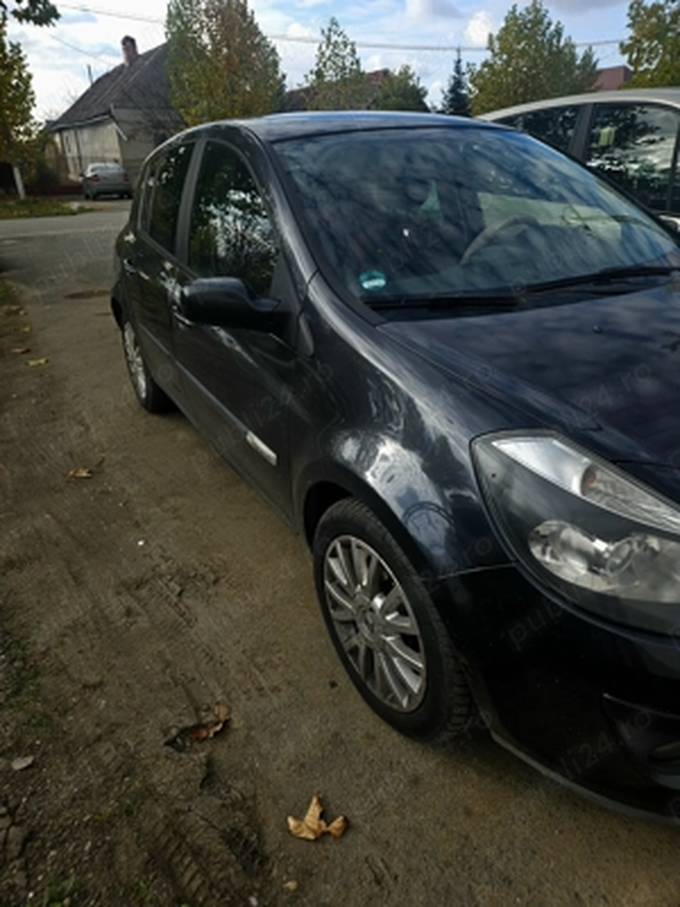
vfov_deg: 73.9
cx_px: 340
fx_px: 602
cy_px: 454
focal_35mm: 23
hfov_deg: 58.9
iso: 25
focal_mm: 5.4
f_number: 1.8
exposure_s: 1/769
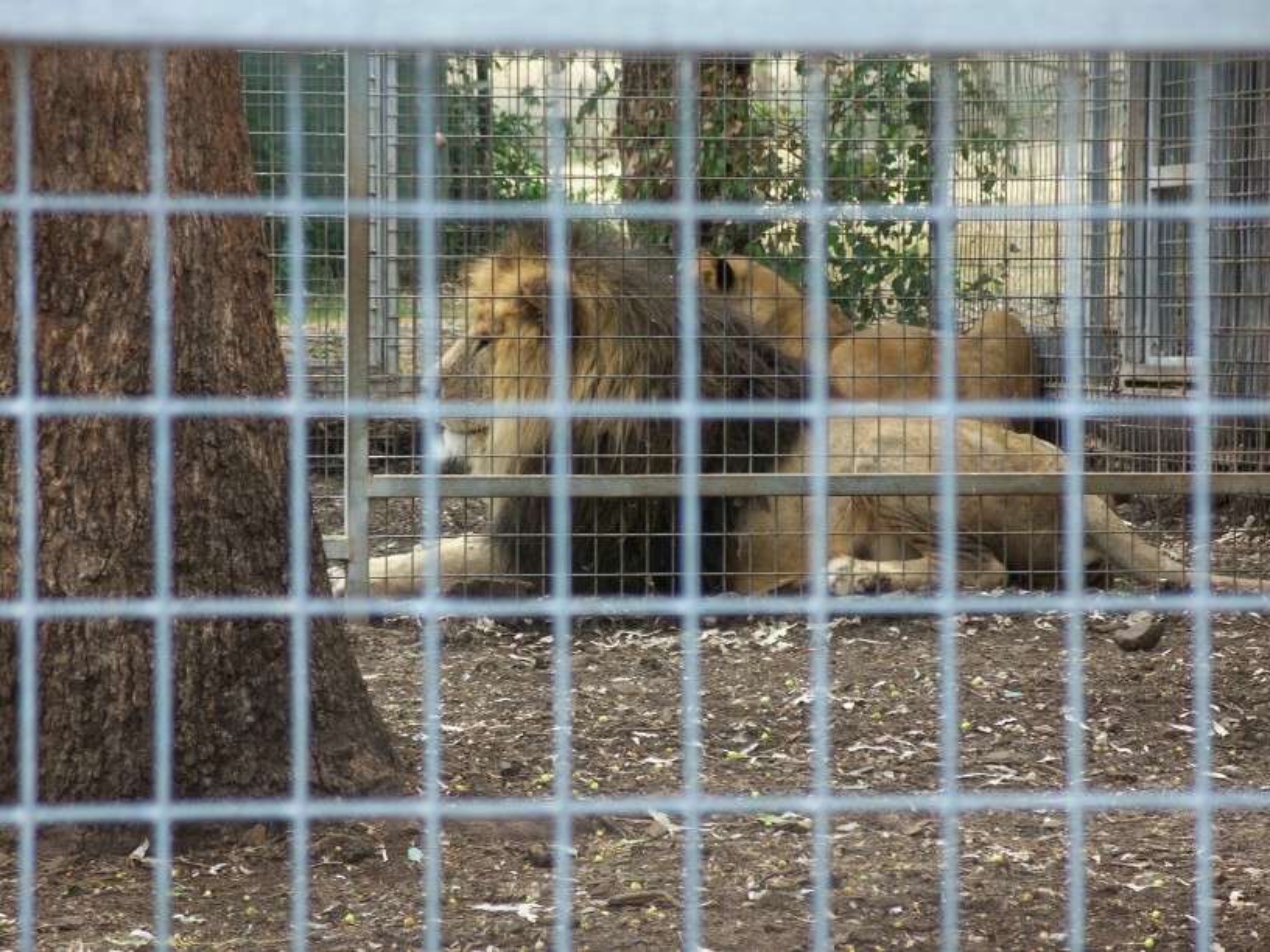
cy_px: 476
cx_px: 635
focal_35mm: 185
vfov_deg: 8.0
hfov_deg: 10.7
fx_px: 6787
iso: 125
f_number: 4.4
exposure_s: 1/320
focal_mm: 38.8
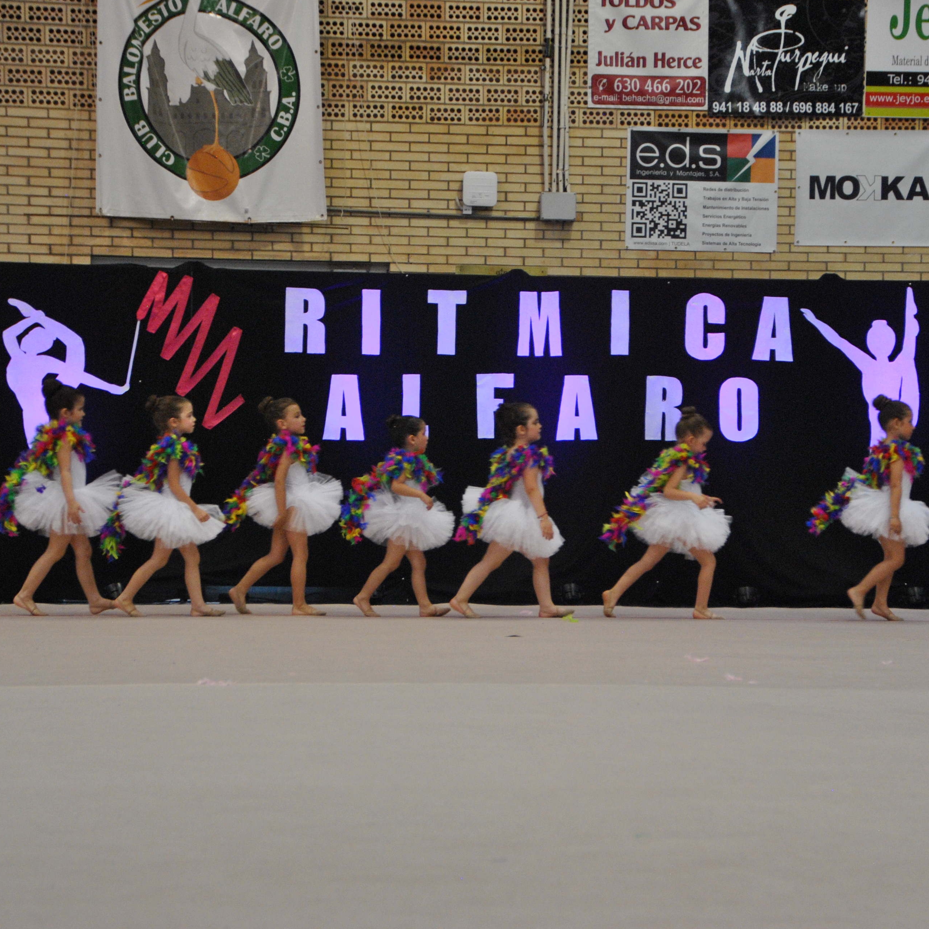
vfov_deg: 14.7
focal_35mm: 119
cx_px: 556
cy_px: 465
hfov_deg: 14.6
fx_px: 3613
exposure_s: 1/160
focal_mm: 62
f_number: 5
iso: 800
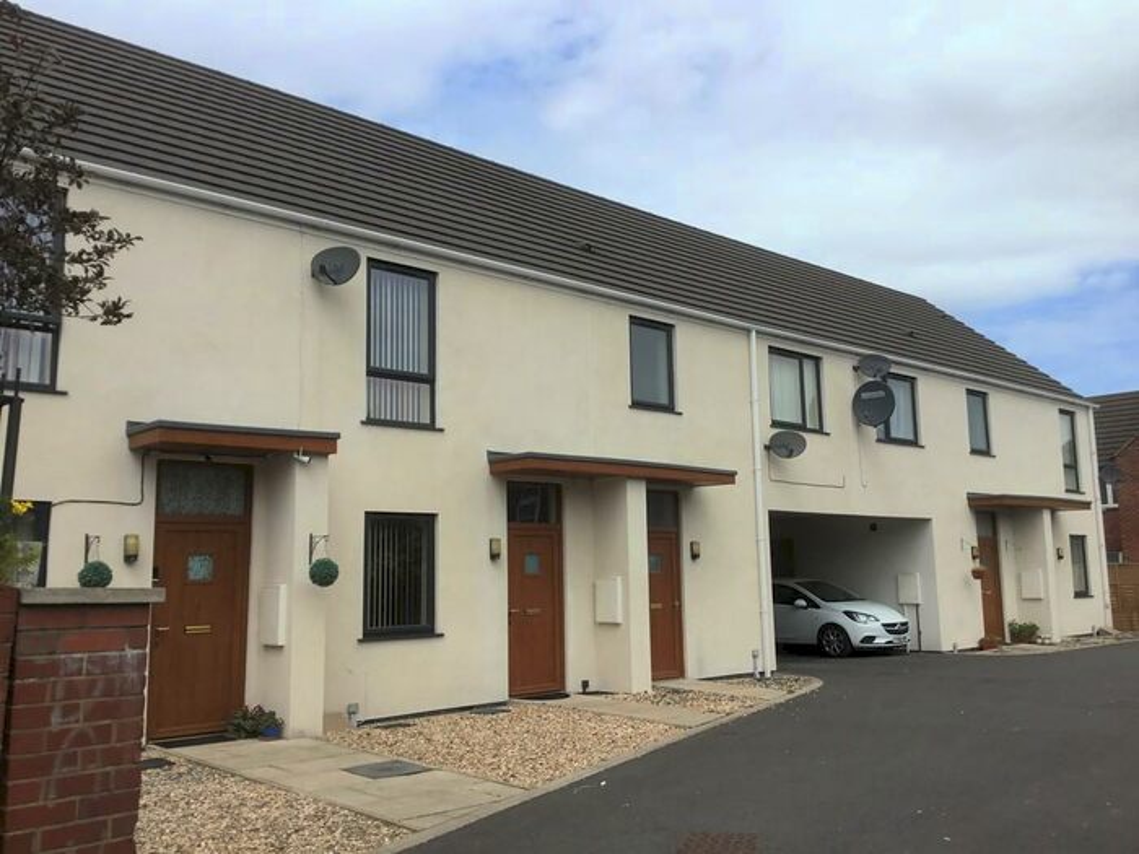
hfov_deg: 58.4
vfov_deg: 45.4
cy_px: 427
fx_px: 1020
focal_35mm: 31
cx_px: 570
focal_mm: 3.3
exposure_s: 1/1942
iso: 25
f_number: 2.4
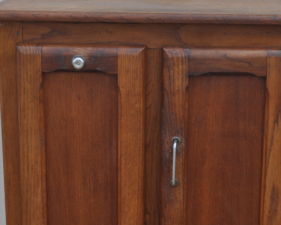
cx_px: 158
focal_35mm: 106
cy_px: 186
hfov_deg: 18.1
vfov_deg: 14.4
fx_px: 882
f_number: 7.1
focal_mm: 35
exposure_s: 1/200
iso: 200
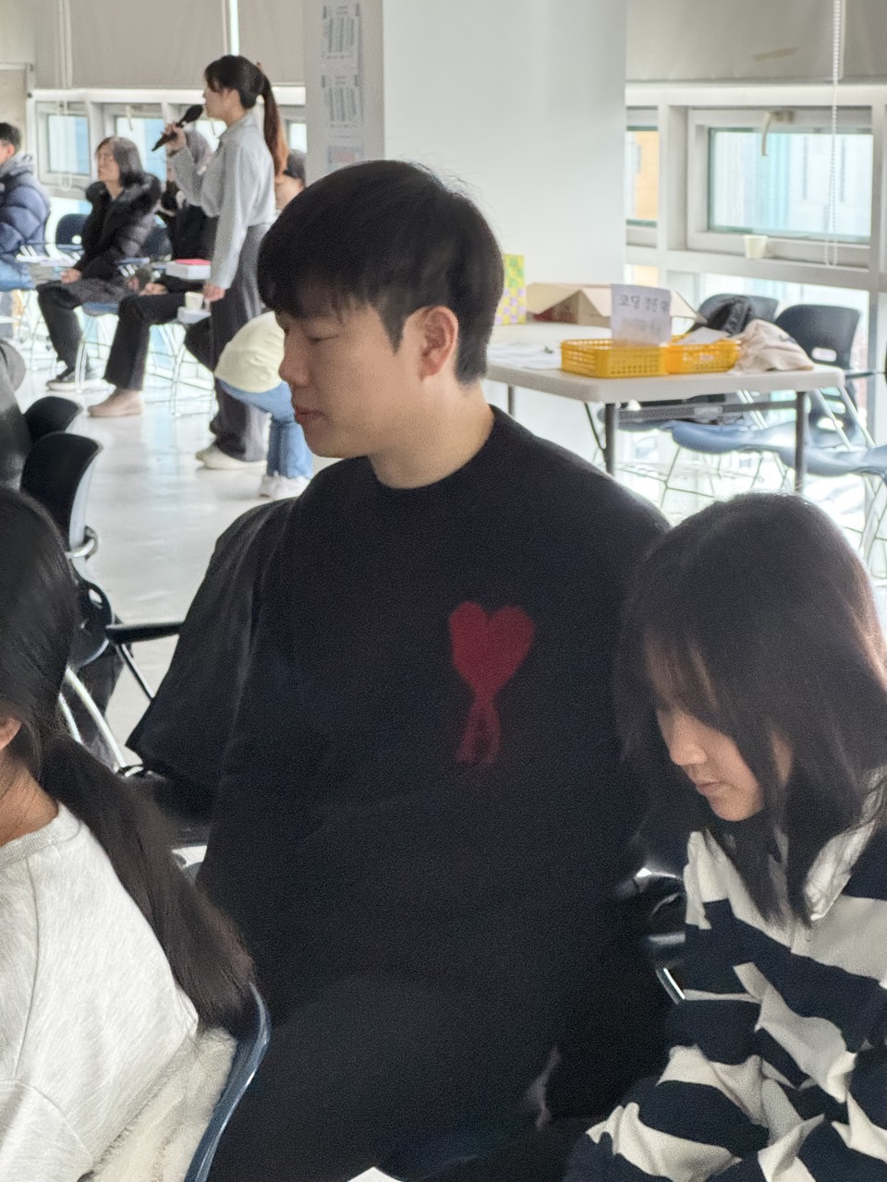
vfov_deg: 25.3
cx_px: 444
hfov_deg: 19.1
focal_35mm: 77
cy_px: 591
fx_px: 2631
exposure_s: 1/40
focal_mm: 9
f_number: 2.8
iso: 1000
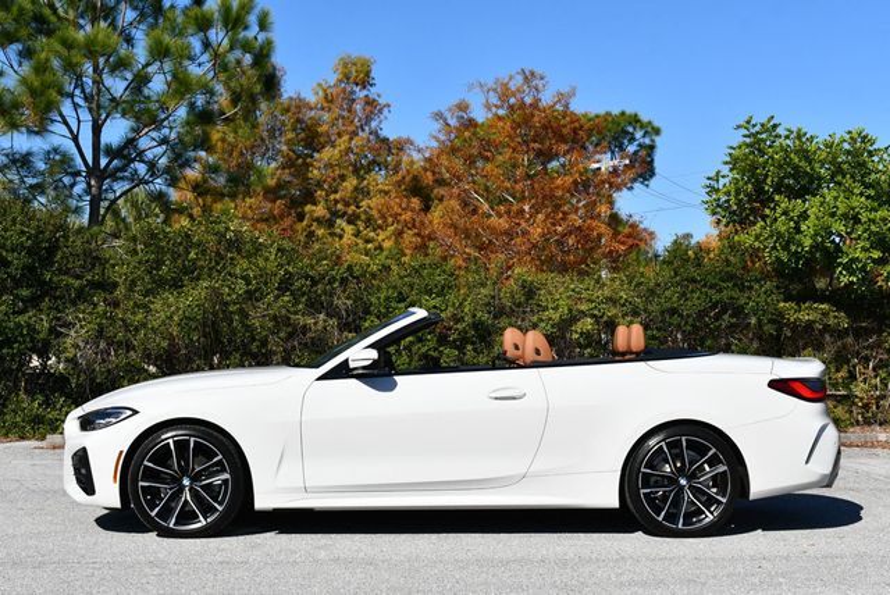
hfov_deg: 33.4
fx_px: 1485
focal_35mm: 60
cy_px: 298
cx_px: 445
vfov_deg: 22.7
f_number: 9
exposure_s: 1/320
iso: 100
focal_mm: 30
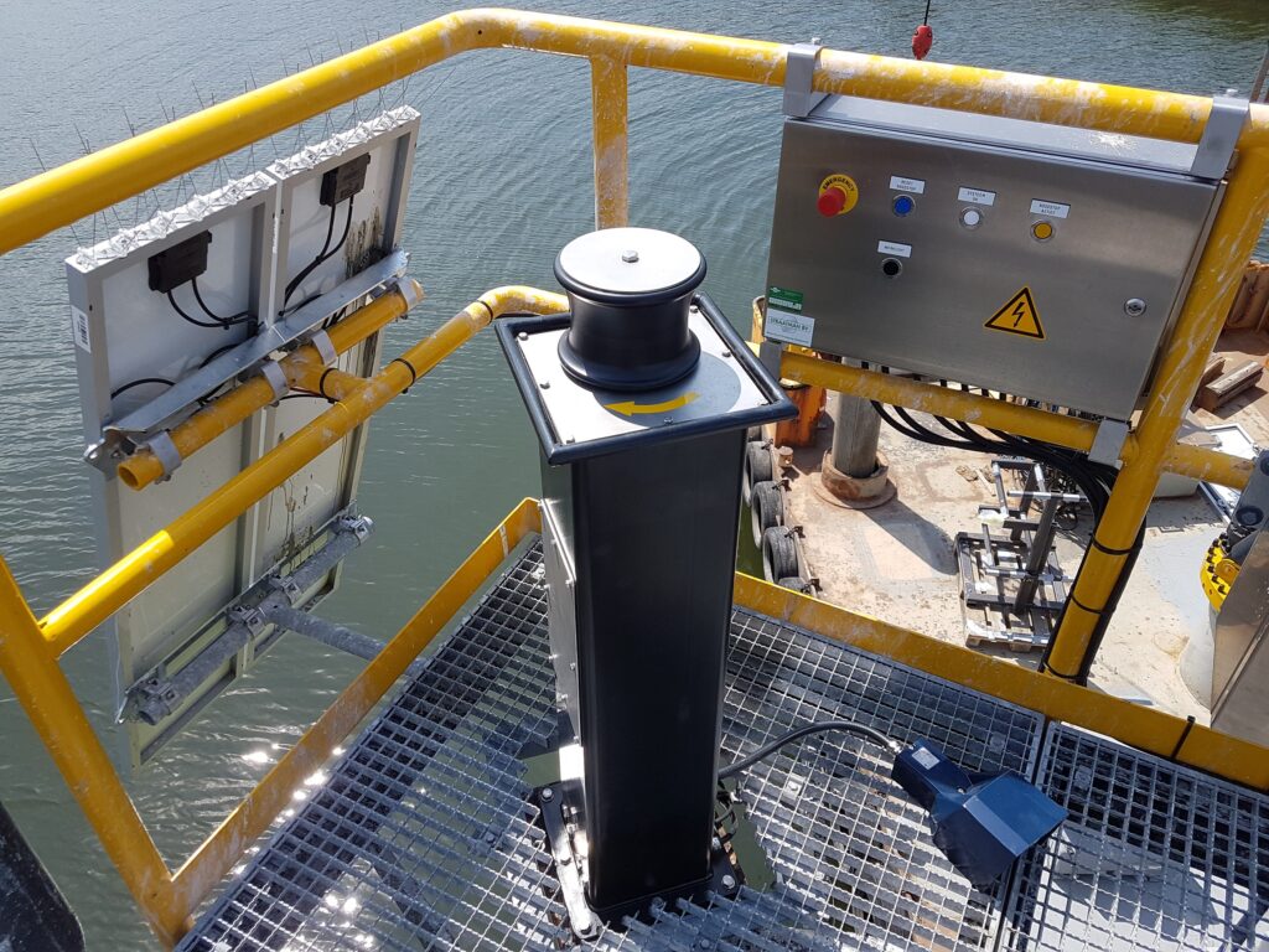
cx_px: 634
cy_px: 476
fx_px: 953
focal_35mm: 26
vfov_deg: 53.1
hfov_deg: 67.3
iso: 40
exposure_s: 1/1620
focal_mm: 4.2
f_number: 1.7
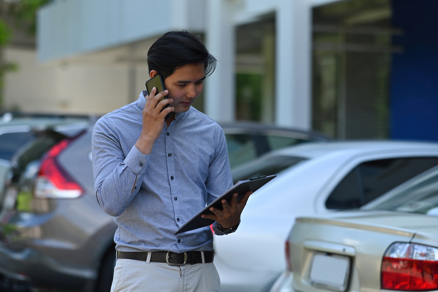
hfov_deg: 19.5
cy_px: 146
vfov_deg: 13.0
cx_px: 219
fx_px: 1278
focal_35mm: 105
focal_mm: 105
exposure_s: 1/5000
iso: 500
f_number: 2.8
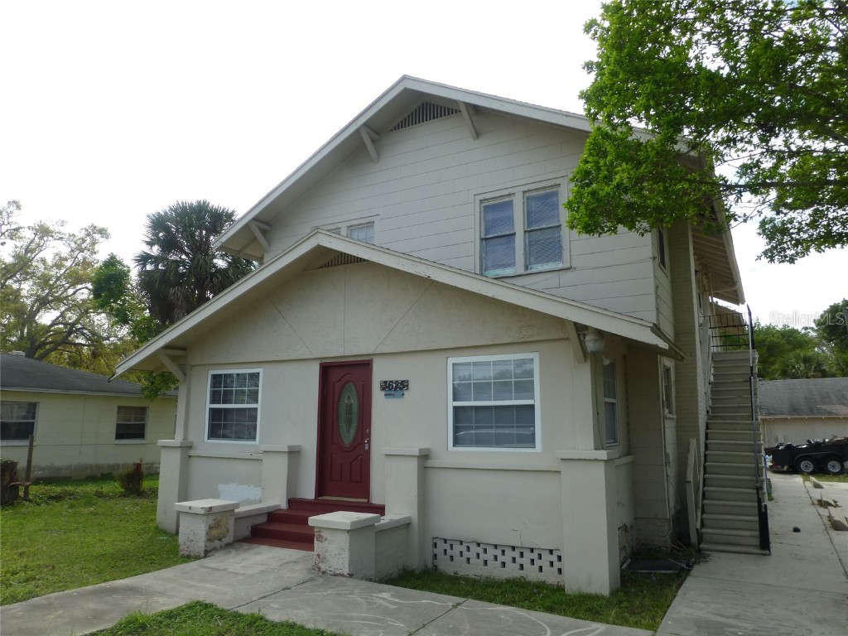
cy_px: 318
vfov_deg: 56.8
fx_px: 588
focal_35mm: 24
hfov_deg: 71.6
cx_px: 424
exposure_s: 1/640
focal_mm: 4.3
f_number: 4
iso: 100
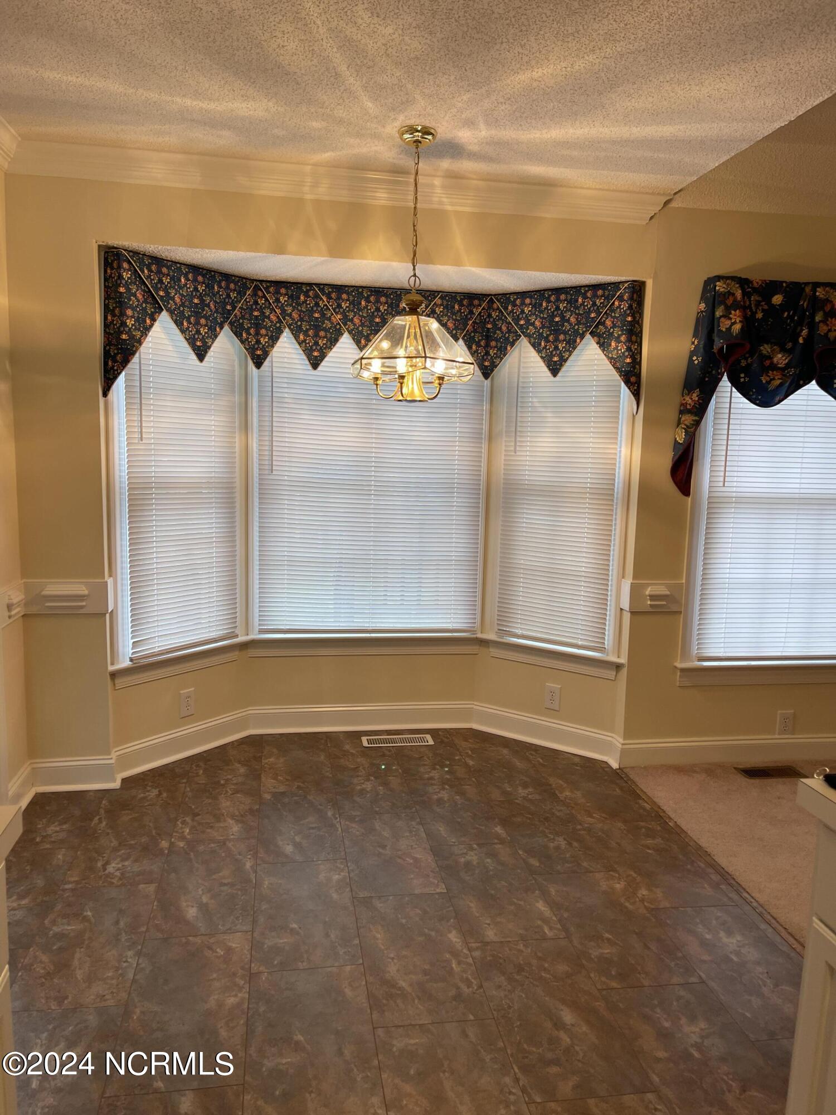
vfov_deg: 69.4
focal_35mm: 25
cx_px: 418
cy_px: 558
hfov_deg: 54.9
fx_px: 805
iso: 64
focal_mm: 5.1
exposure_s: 1/60
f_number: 1.6
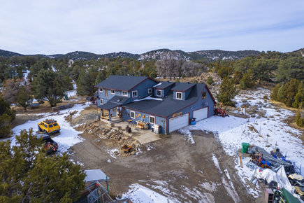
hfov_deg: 78.6
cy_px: 102
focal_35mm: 22
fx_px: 186
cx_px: 152
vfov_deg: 57.2
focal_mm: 8.38
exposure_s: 1/2000
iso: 100
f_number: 2.8
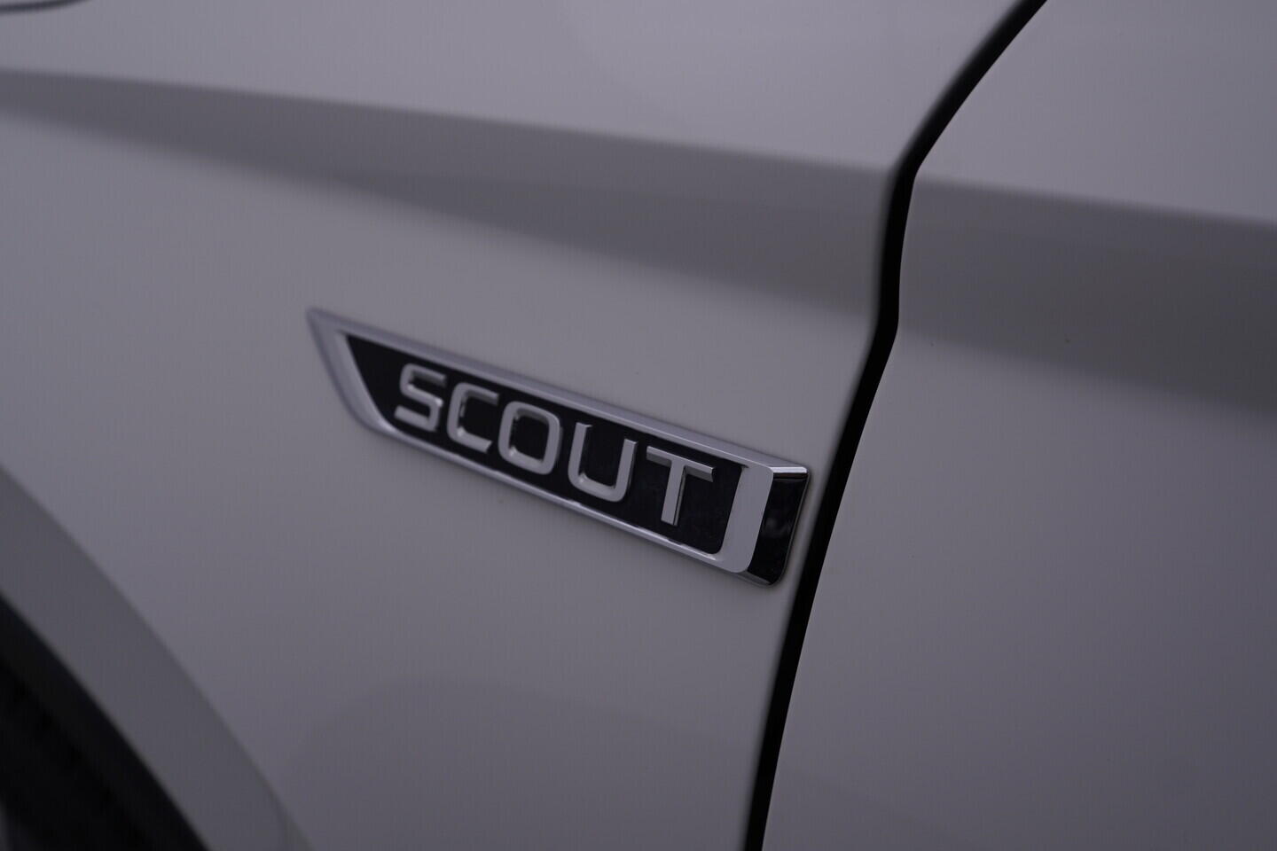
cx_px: 638
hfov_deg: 53.1
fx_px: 1277
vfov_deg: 36.9
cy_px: 426
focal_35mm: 36
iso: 125
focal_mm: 24
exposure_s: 1/160
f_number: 5.6
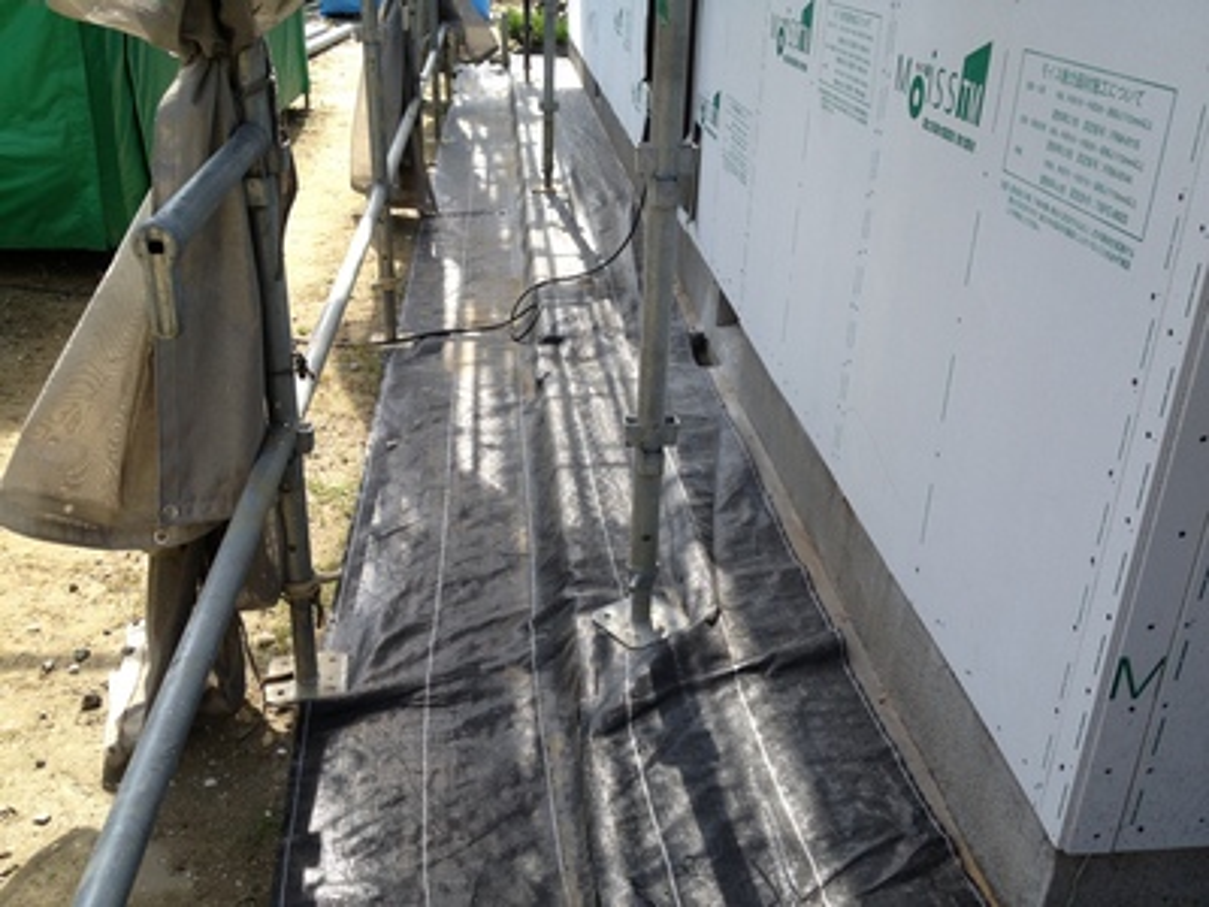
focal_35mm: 35
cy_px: 454
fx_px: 1222
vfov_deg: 40.7
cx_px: 604
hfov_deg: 52.6
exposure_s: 1/375
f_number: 2.4
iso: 50
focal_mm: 4.28
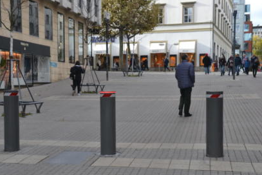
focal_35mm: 59
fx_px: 429
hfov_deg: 33.9
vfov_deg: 23.0
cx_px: 108
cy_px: 100
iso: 110
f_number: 5.6
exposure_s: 1/125
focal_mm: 32
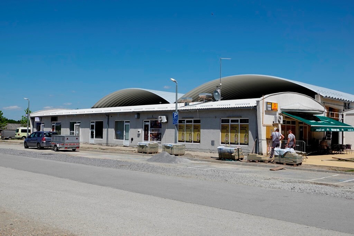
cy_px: 118
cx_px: 177
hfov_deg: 53.1
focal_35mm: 36
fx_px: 354
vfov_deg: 36.9
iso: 100
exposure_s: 1/1000
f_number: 5
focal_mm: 13.31
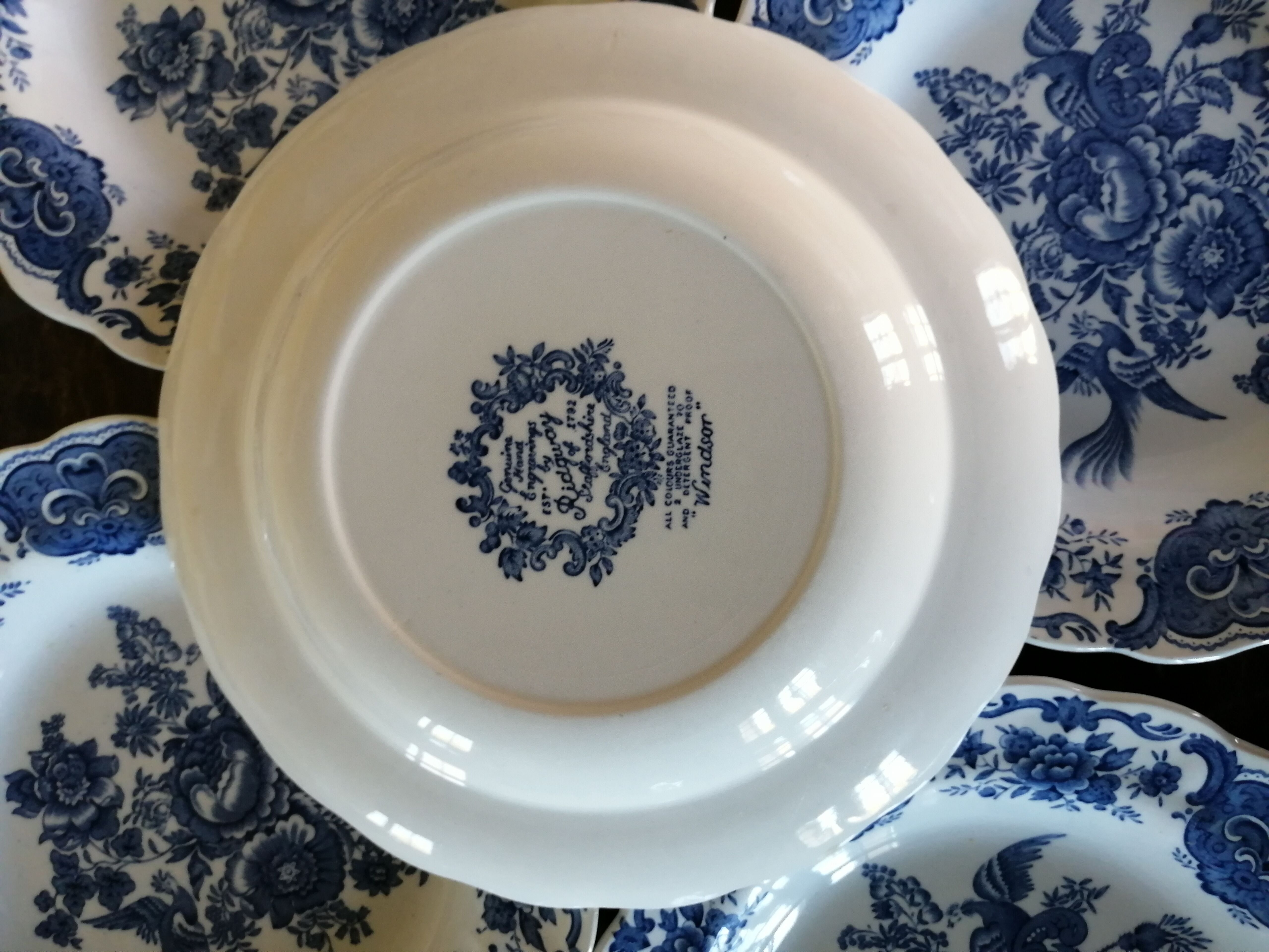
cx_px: 634
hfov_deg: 65.3
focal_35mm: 27
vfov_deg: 51.4
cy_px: 476
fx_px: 990
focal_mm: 3.95
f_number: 1.8
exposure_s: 1/33.3
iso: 200
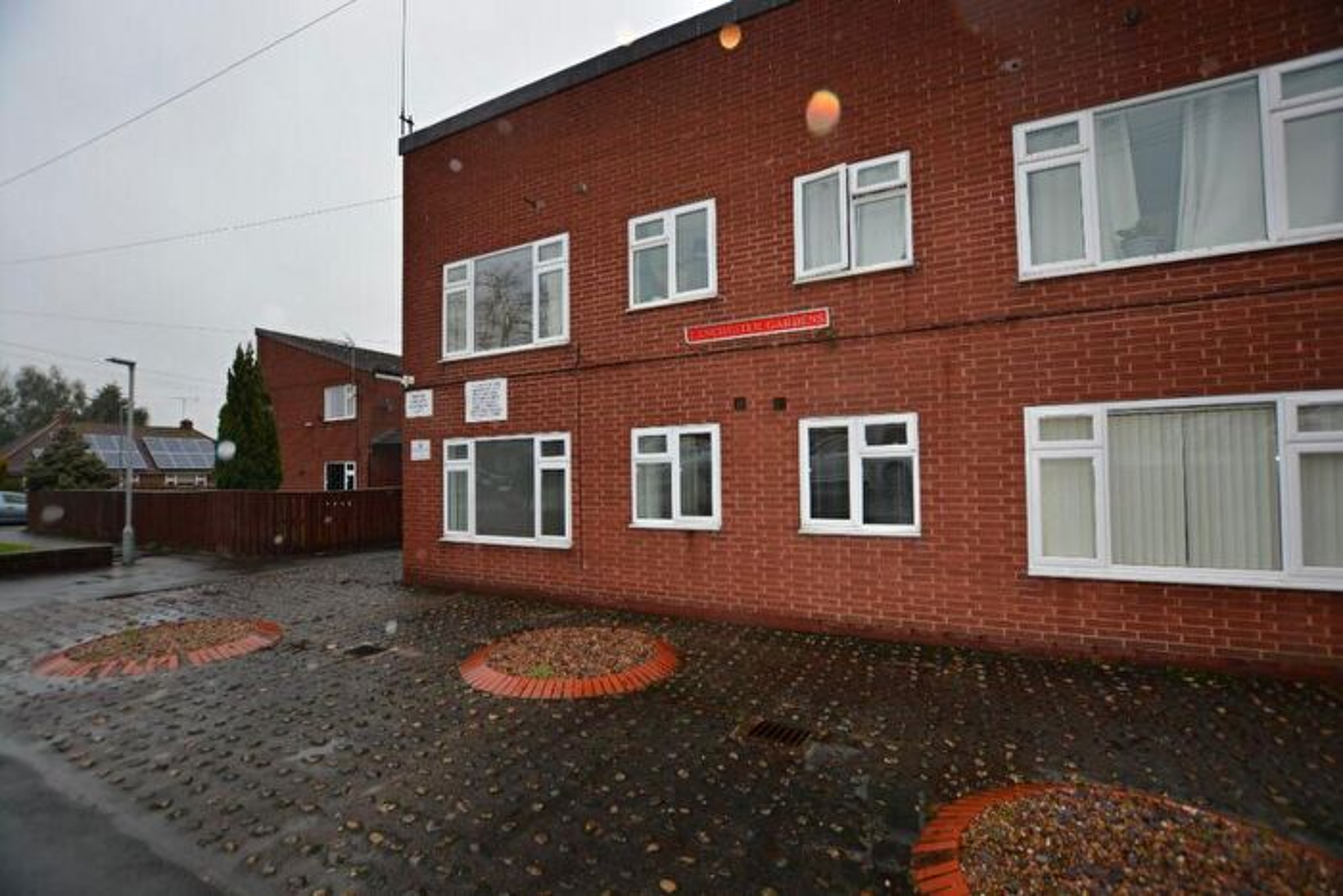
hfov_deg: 100.4
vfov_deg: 77.4
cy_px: 448
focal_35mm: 15
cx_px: 672
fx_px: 560
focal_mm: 10
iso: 180
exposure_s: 1/200
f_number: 3.5
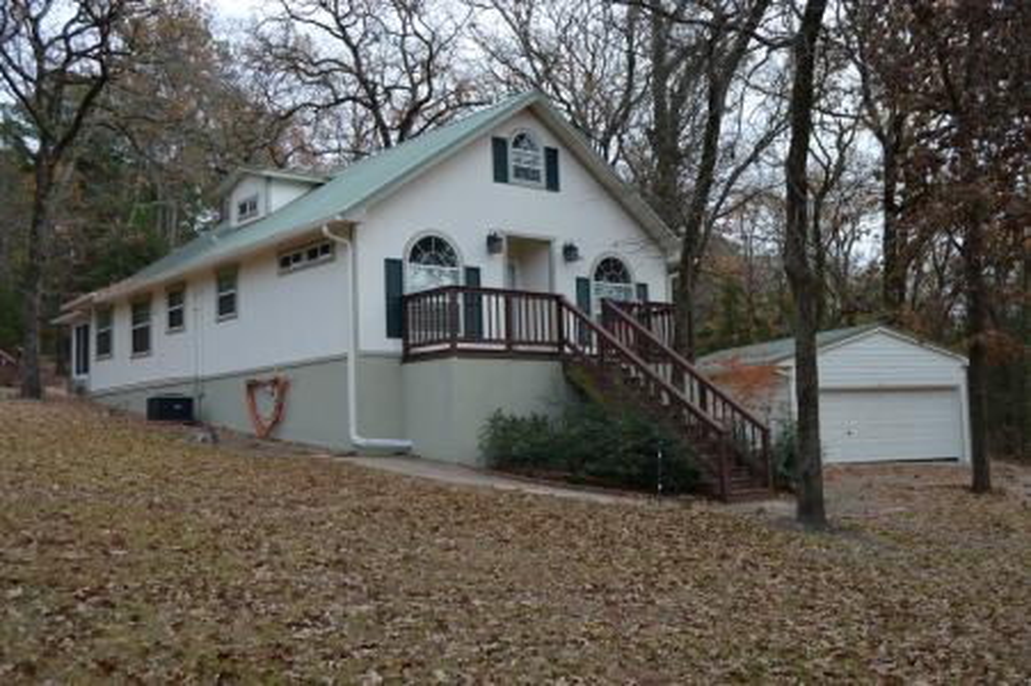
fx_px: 1030
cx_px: 516
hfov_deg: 53.2
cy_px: 343
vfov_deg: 36.8
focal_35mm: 36
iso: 100
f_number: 6.3
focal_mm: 24
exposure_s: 1/160
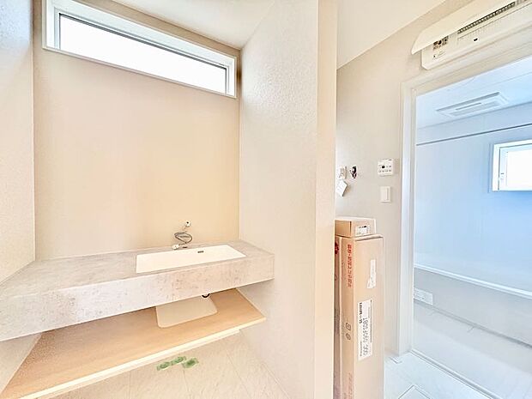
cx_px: 266
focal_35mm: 14
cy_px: 200
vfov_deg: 85.7
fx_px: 215
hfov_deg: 102.1
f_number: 2.2
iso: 2000
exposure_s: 1/29
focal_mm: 2.22
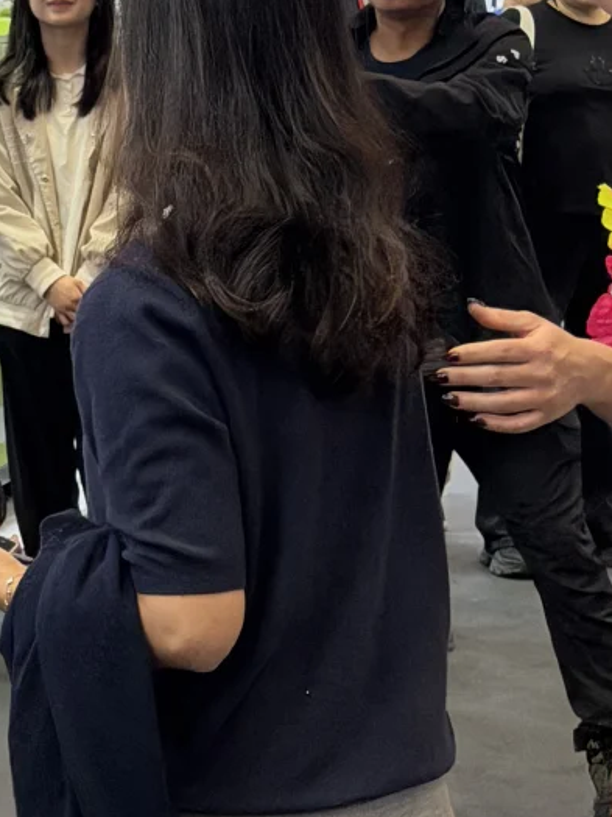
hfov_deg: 11.2
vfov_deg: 14.9
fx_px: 3112
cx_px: 153
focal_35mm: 132
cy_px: 273
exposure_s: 1/100
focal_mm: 6.76
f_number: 1.78
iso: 160
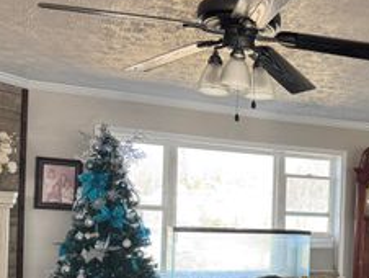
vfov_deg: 26.9
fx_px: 566
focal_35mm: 53
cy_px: 230
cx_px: 343
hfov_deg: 33.9
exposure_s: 1/121
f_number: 1.78
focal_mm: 6.76
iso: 200
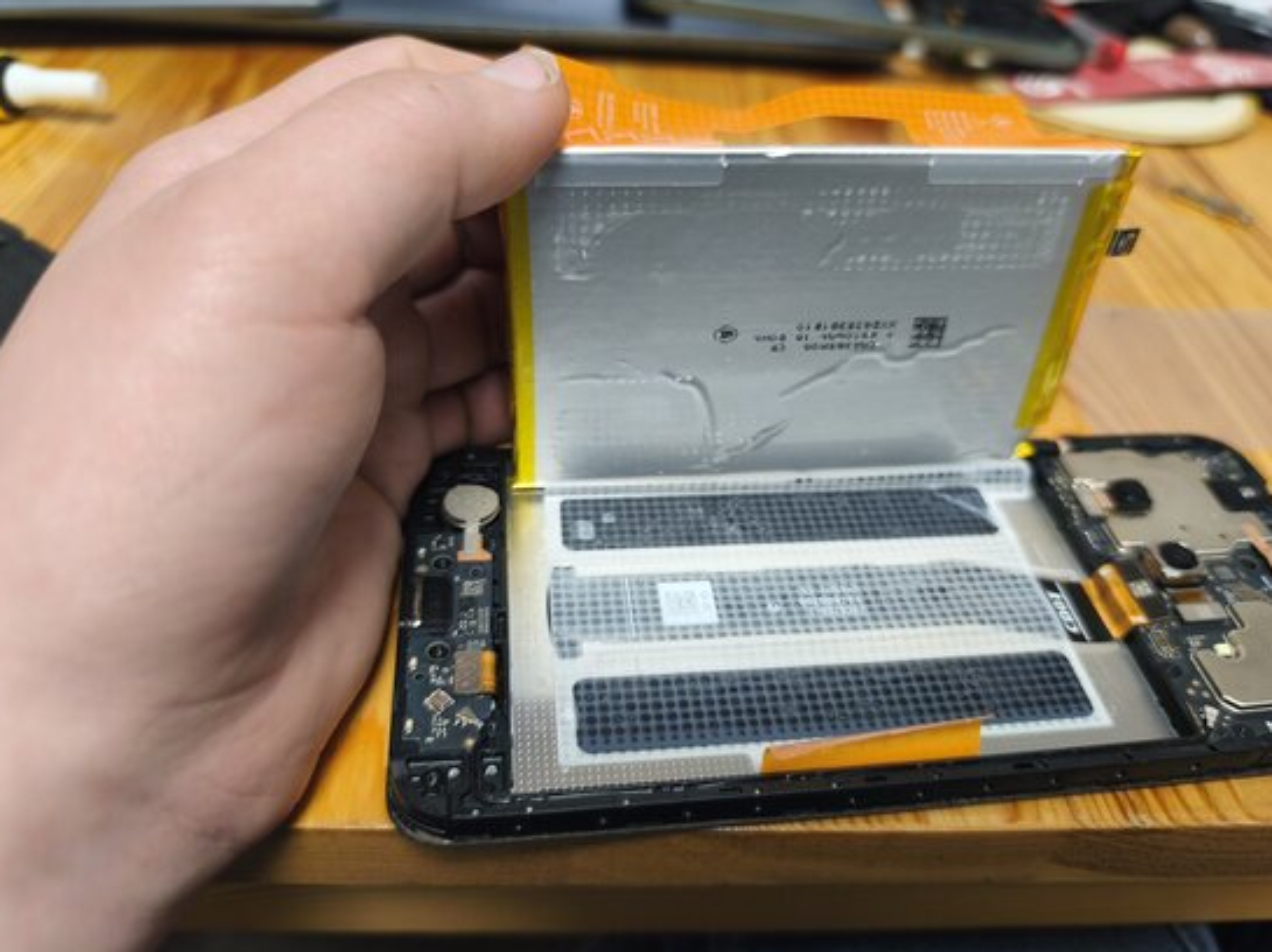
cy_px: 453
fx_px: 918
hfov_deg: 69.4
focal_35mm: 25
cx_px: 663
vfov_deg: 54.8
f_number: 1.65
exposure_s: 1/50
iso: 640
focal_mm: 6.14
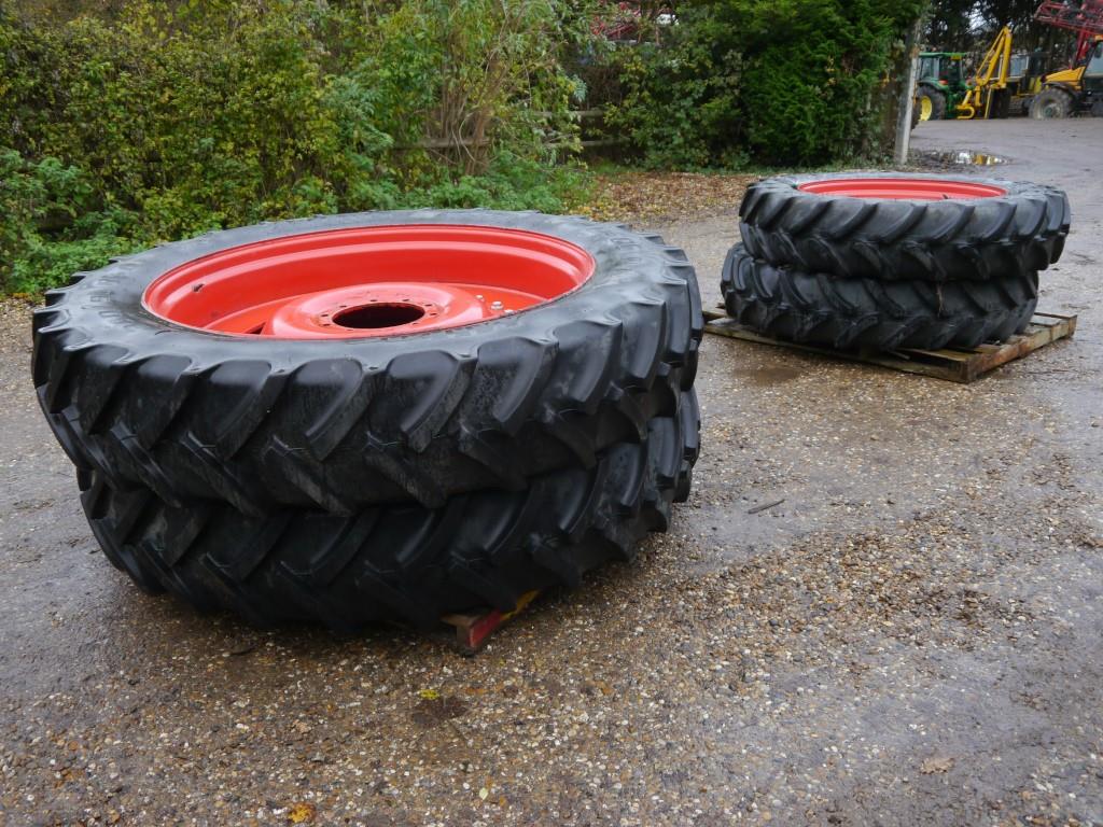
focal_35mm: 36
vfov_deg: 39.7
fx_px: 1147
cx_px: 552
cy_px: 414
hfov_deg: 51.4
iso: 160
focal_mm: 18
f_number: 4
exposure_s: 1/125
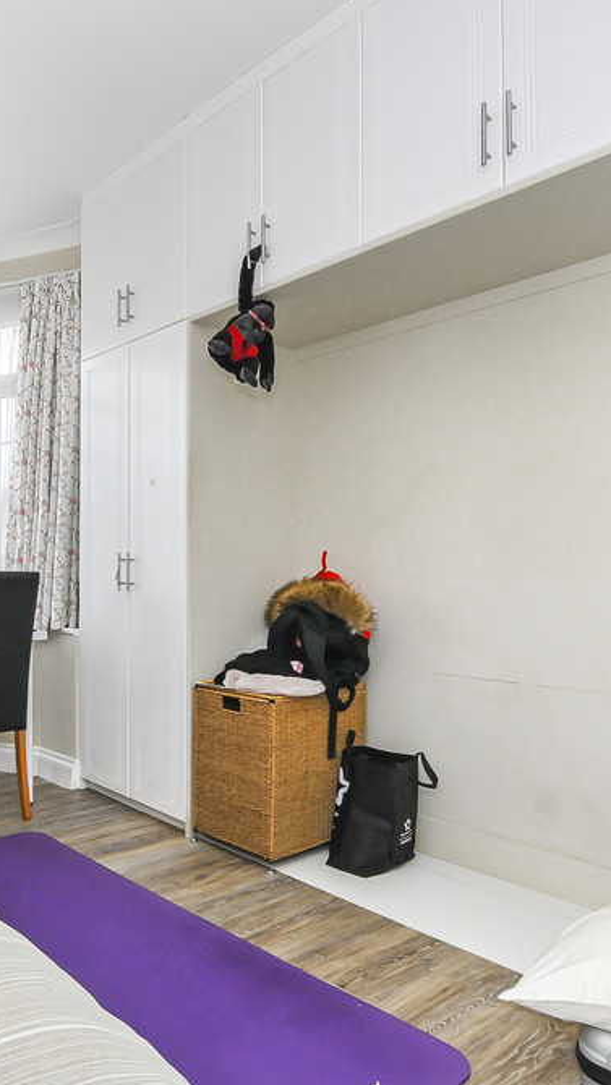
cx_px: 147
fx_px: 691
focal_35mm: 24
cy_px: 547
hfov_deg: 45.9
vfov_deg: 76.3
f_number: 11
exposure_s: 1/13
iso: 400
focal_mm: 10
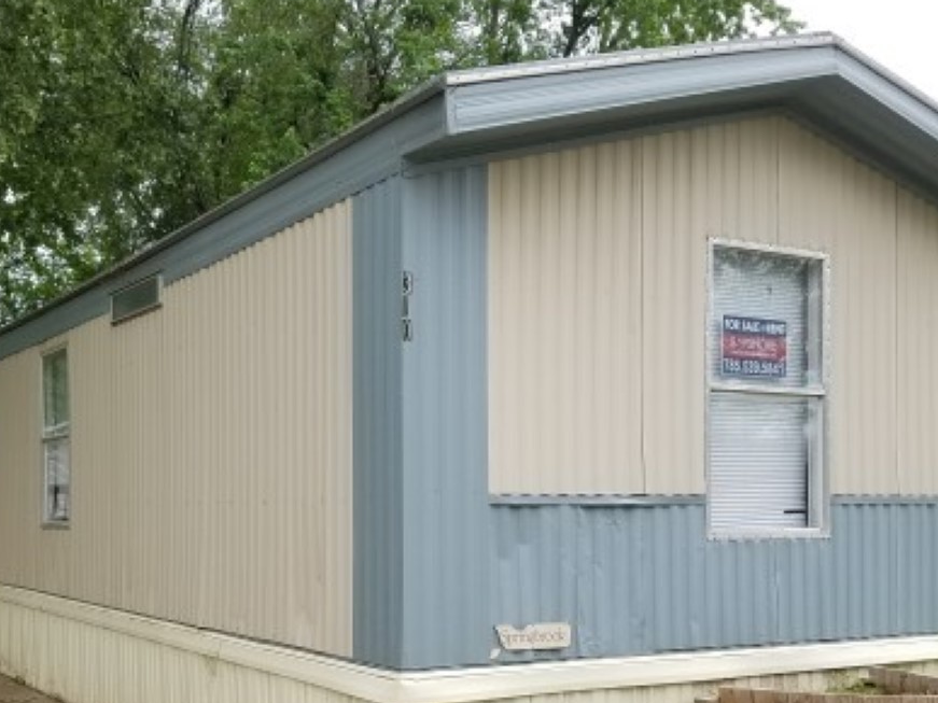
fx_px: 1165
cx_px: 353
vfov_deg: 33.3
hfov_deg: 43.5
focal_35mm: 43
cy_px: 470
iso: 50
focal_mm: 4.2
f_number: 1.7
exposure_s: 1/848
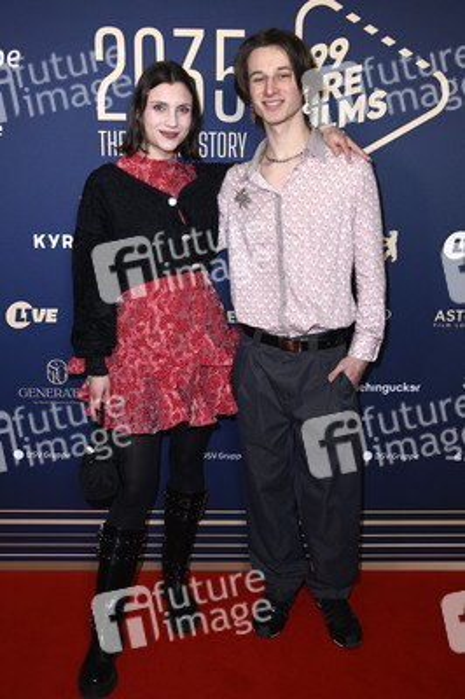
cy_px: 350
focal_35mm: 35
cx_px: 232
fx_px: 679
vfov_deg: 54.5
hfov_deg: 37.8
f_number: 5.6
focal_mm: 35
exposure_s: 1/250
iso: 500
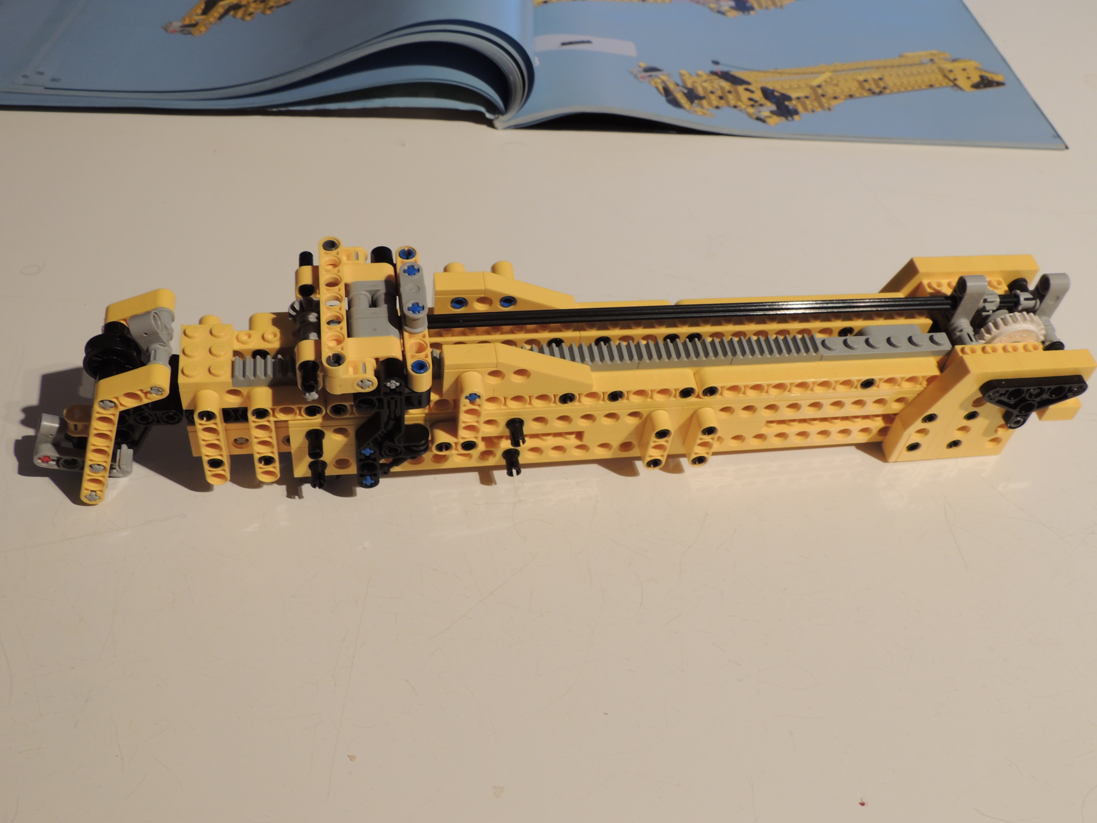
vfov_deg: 40.7
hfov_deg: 52.6
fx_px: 1109
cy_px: 412
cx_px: 548
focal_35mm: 35
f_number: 4.1
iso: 100
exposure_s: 1/2.5
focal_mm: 6.2
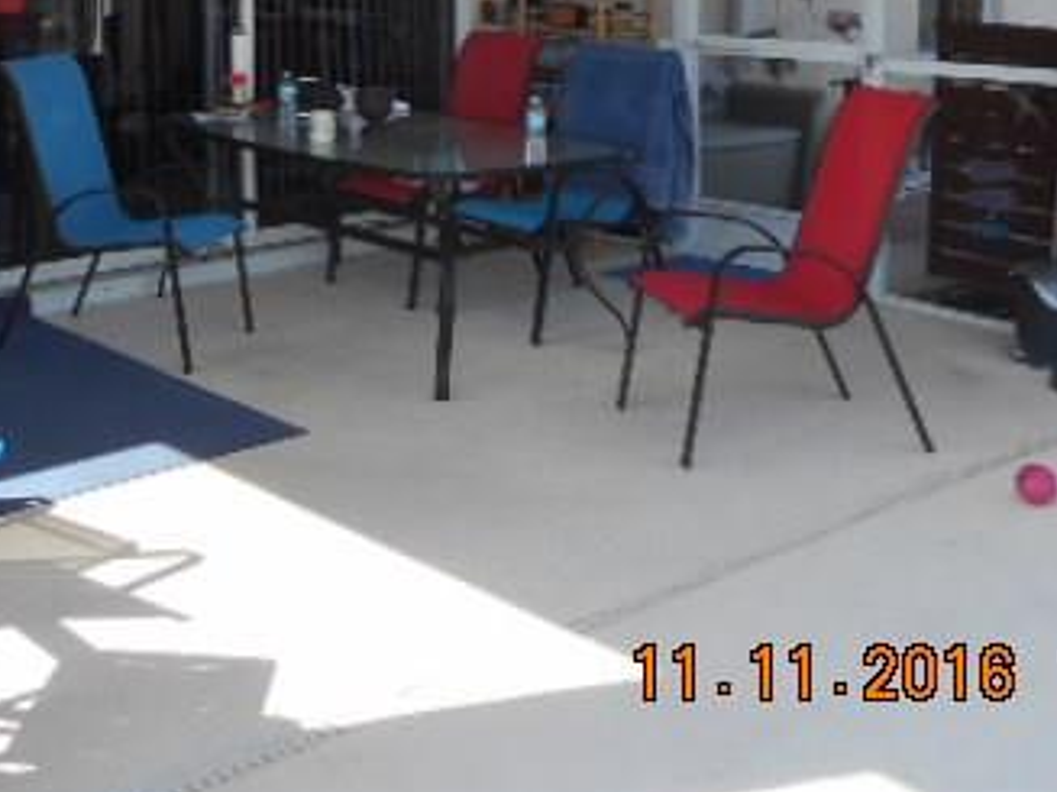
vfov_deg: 28.4
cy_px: 65
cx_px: 336
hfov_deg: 38.4
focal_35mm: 49
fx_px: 1496
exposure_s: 1/125
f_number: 3.7
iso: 80
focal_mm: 4.5
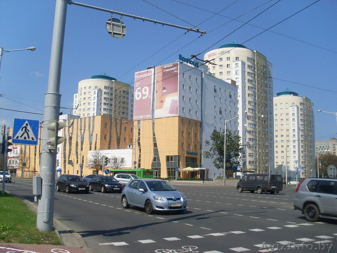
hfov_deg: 49.0
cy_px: 126
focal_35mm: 38
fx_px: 370
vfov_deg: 37.7
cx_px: 168
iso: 80
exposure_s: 1/350
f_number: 7.7
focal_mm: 6.3
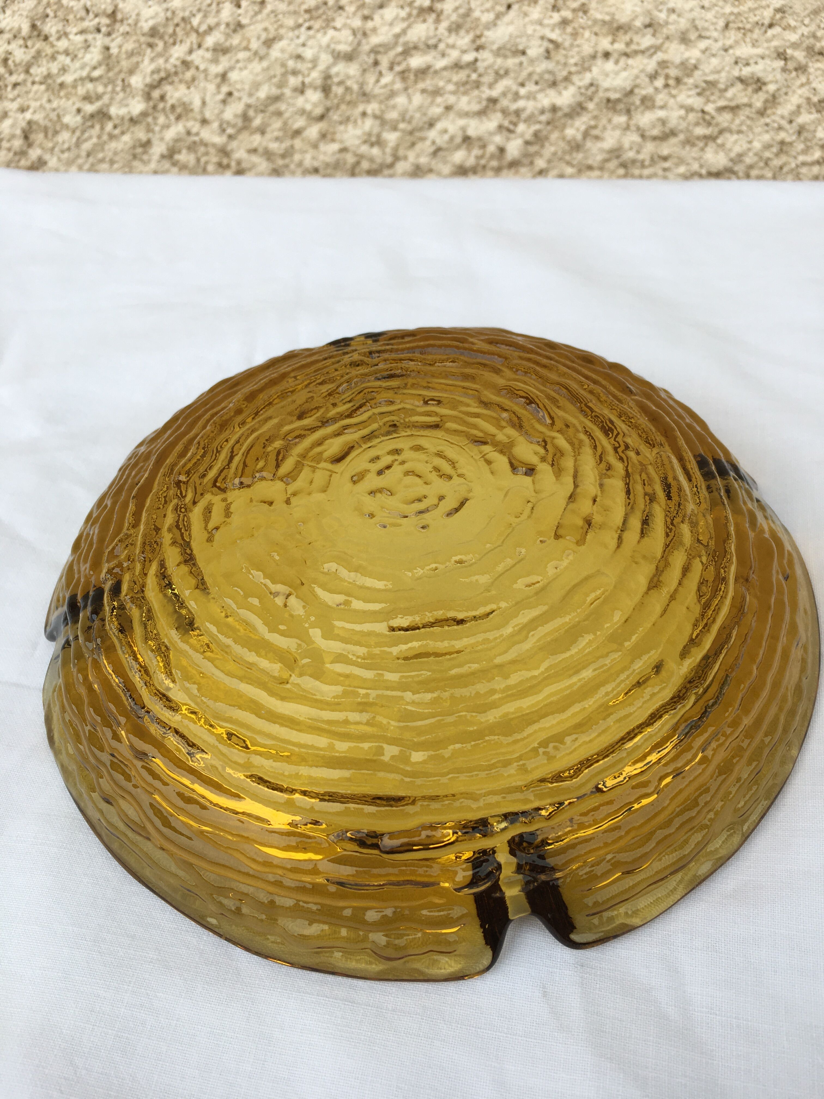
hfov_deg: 48.2
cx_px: 412
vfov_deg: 61.7
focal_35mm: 29
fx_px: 920
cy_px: 550
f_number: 2.2
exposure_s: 1/334
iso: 25
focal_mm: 4.15
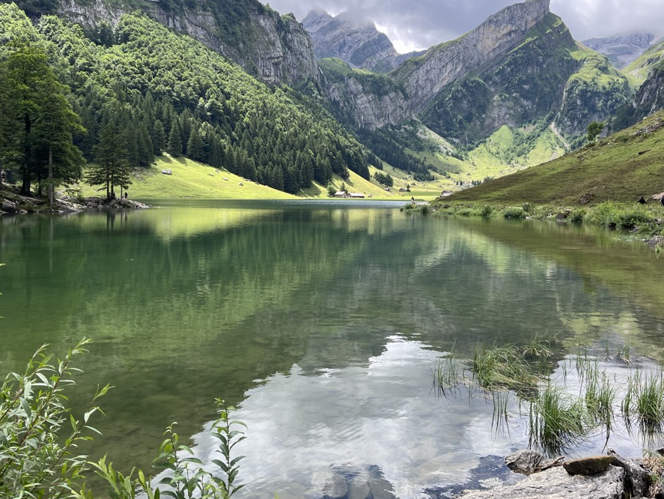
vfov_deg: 46.8
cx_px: 341
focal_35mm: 30
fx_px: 576
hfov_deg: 59.9
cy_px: 224
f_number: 1.6
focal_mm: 5.1
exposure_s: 1/992
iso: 50
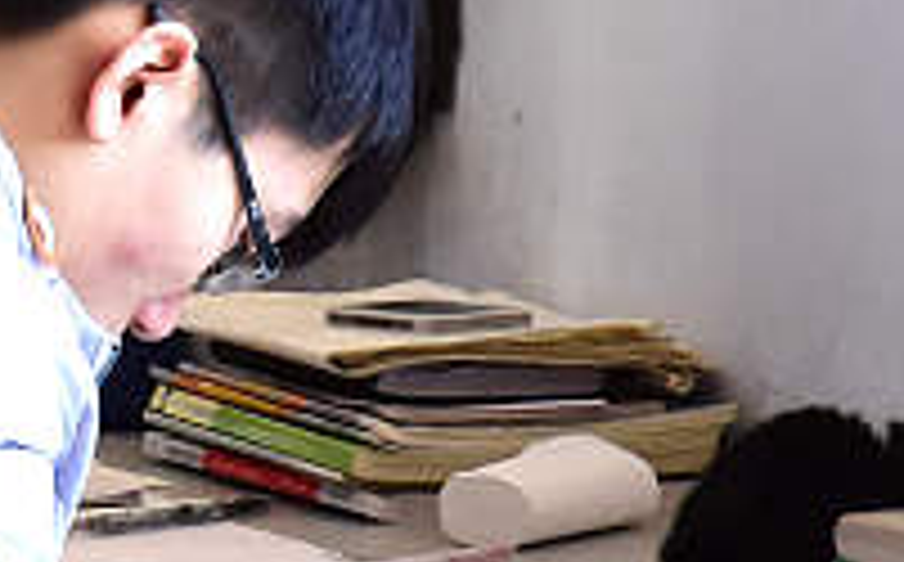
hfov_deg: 3.4
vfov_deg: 2.2
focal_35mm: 603
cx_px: -1637
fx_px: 14835
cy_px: -9
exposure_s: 1/80
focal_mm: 66
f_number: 5.6
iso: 800
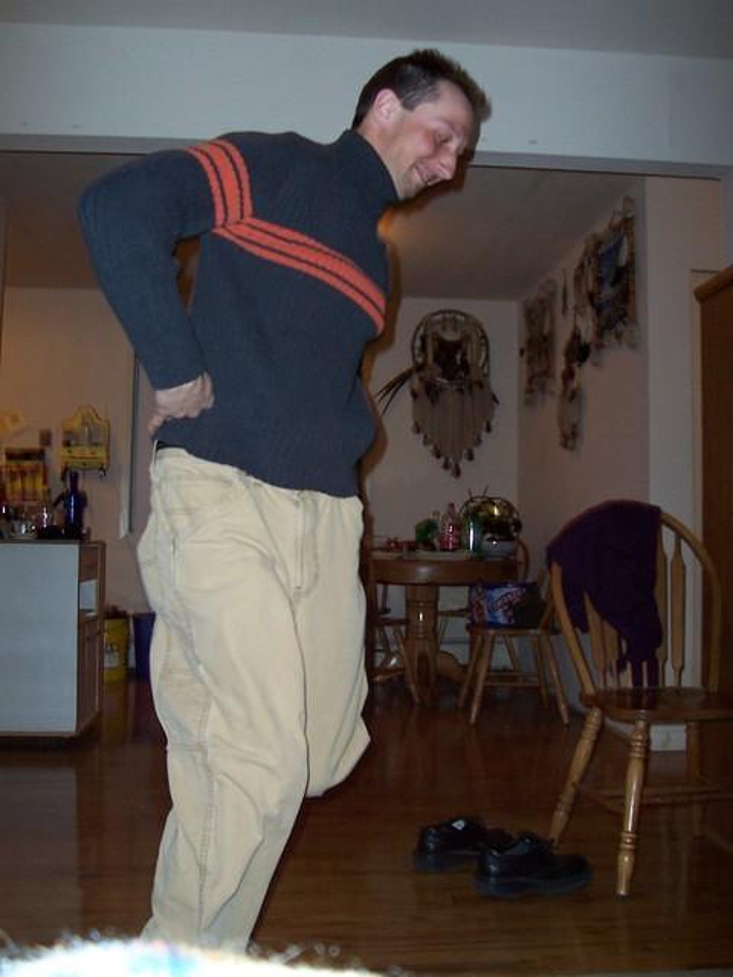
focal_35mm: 37
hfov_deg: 38.7
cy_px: 488
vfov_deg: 50.1
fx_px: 1045
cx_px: 366
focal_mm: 5.6
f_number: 2.8
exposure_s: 1/60
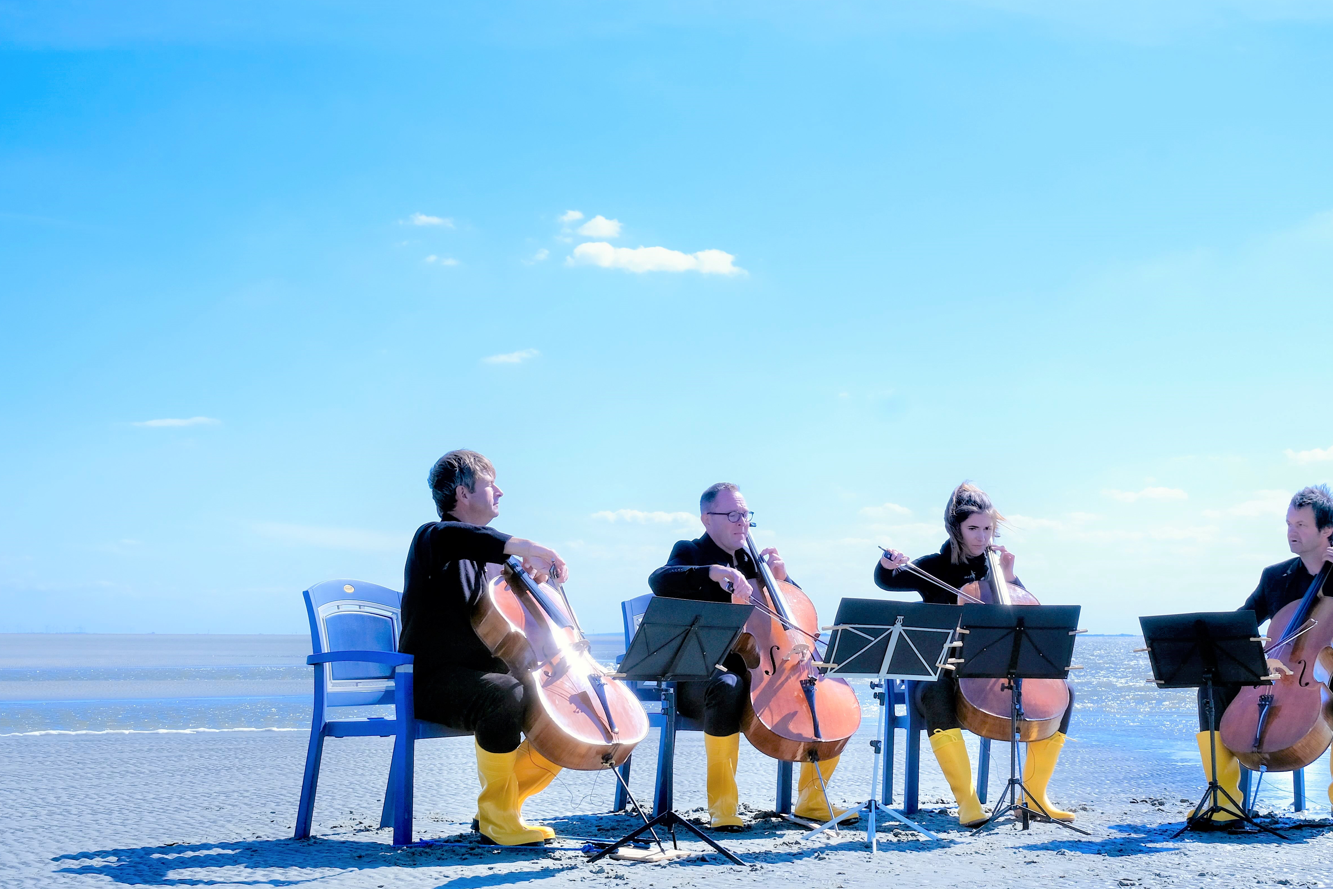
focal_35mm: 55
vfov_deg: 24.6
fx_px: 2036
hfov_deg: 36.0
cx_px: 865
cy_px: 493
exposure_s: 1/250
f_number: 13
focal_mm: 28.3
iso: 500
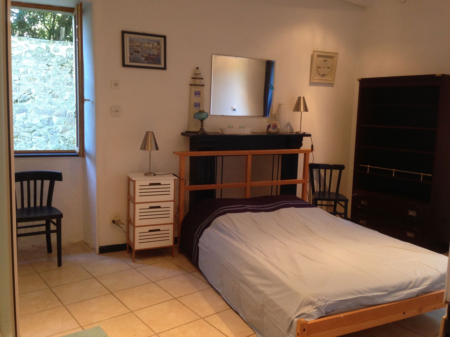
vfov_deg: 42.9
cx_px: 225
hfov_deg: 55.4
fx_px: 429
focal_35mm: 33
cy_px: 168
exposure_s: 1/20
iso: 125
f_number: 2.4
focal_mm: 4.12
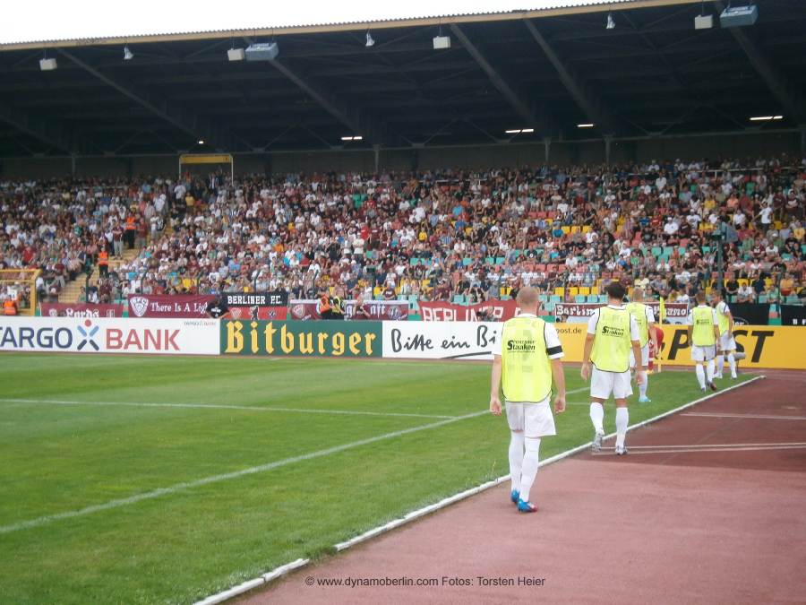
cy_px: 302
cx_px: 403
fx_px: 1397
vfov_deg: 24.4
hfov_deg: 32.2
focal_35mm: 60
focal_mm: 10.7
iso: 125
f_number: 3.9
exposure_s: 1/50
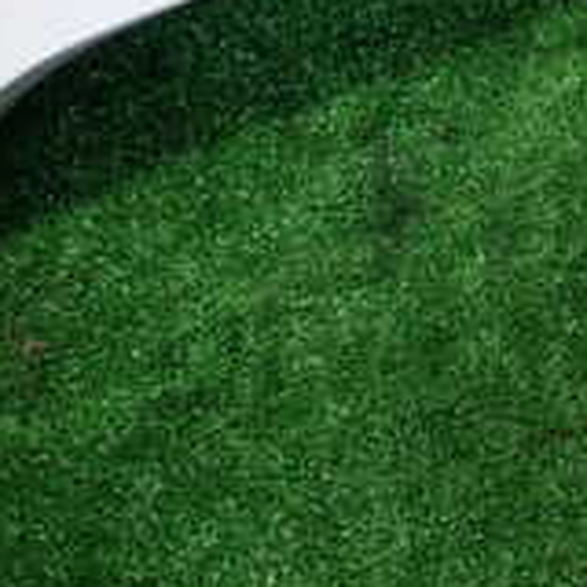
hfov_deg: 20.1
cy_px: -125
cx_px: 616
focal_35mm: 83
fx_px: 1592
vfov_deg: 19.6
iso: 200
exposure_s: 1/50
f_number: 2
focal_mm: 4.5
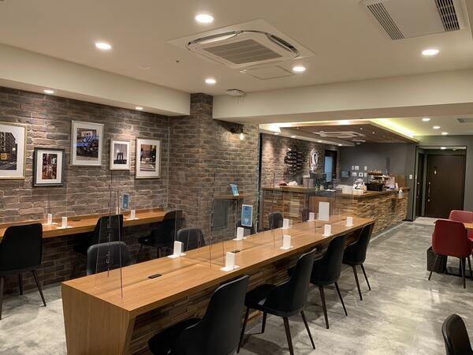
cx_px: 236
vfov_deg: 53.1
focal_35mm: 26
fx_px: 355
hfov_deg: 67.3
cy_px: 178
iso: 160
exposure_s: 1/60
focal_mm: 4.25
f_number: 1.8
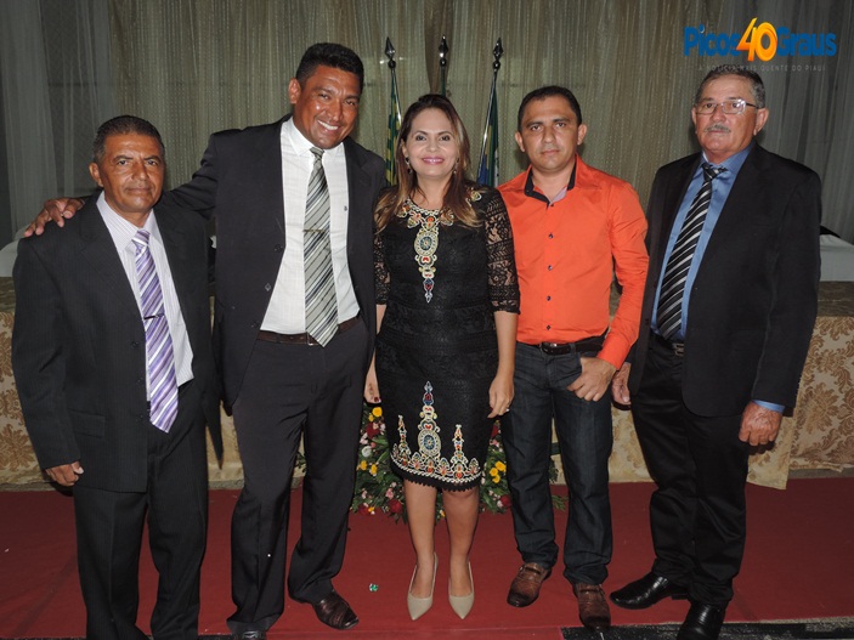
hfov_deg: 60.0
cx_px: 427
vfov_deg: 46.8
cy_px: 320
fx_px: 740
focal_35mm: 30
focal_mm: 5.3
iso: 200
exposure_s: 1/30
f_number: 3.1
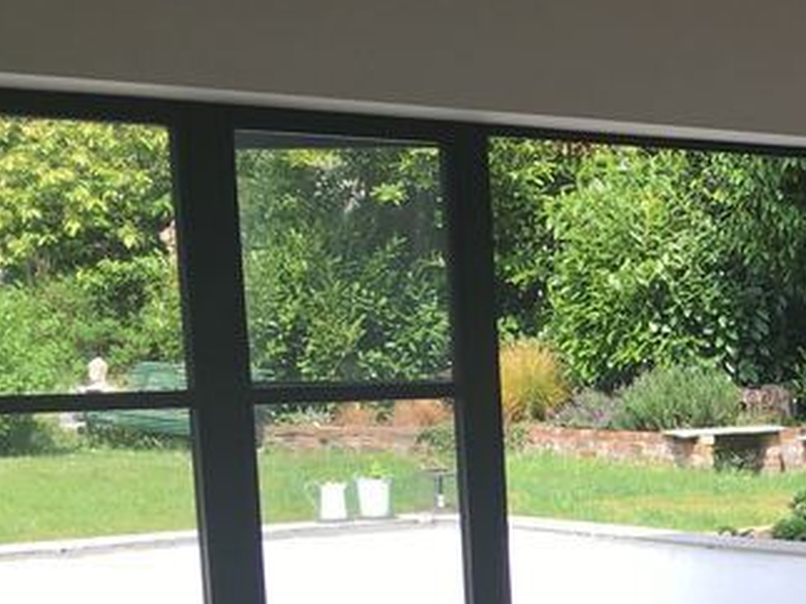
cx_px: 1073
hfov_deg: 19.5
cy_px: 649
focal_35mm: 92
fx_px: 2141
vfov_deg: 15.7
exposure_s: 1/392
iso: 25
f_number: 2.2
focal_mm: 4.15
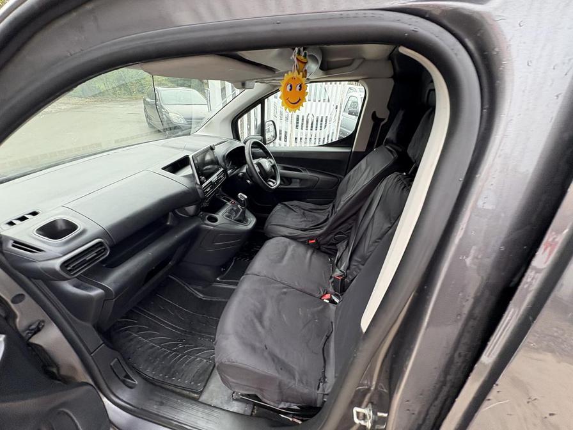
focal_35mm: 14
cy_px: 215
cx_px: 286
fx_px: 232
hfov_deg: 102.1
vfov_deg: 85.7
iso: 125
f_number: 2.2
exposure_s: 1/99
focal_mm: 2.22
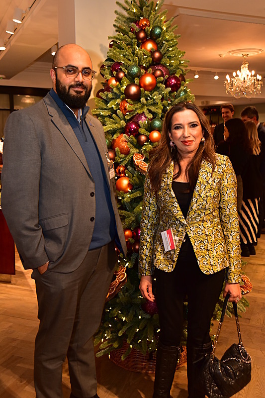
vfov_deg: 48.5
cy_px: 199
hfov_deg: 33.4
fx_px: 442
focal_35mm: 40
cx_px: 132
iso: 1600
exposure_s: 1/50
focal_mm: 40
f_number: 5.6
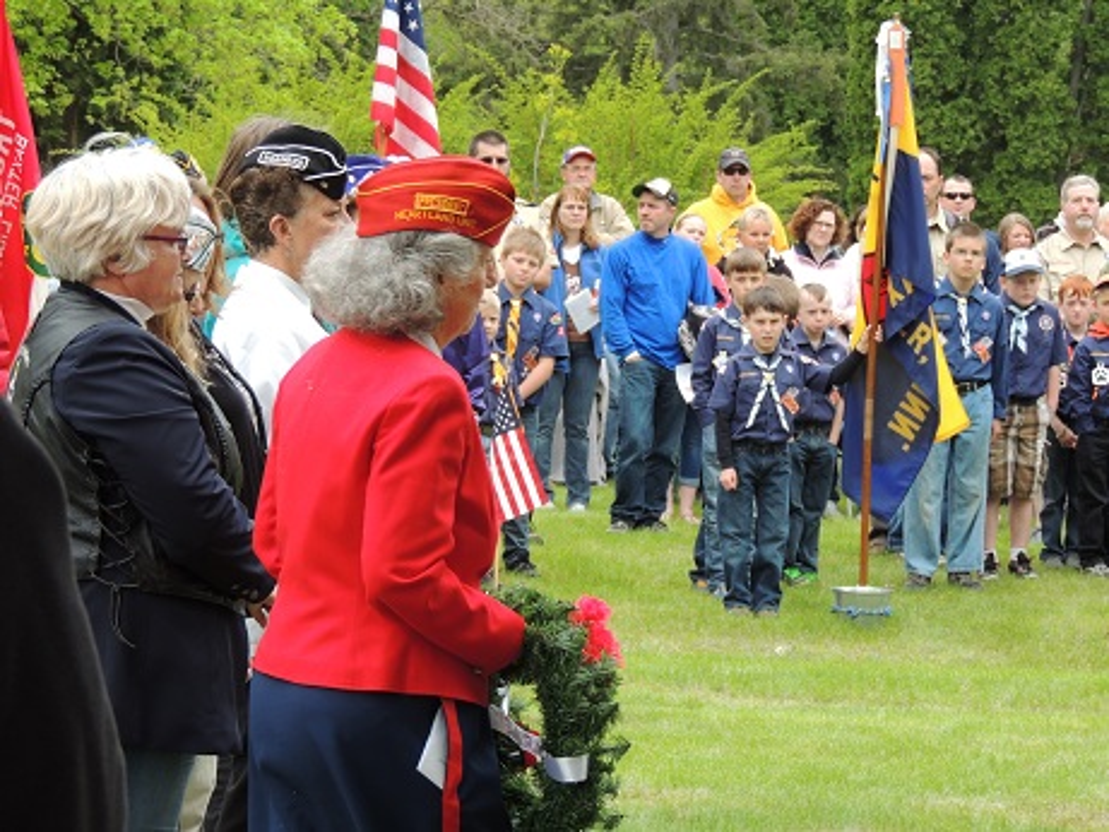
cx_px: 554
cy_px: 416
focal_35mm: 145
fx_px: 4647
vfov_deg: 10.2
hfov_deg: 13.6
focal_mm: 25.8
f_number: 4.4
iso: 160
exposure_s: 1/125
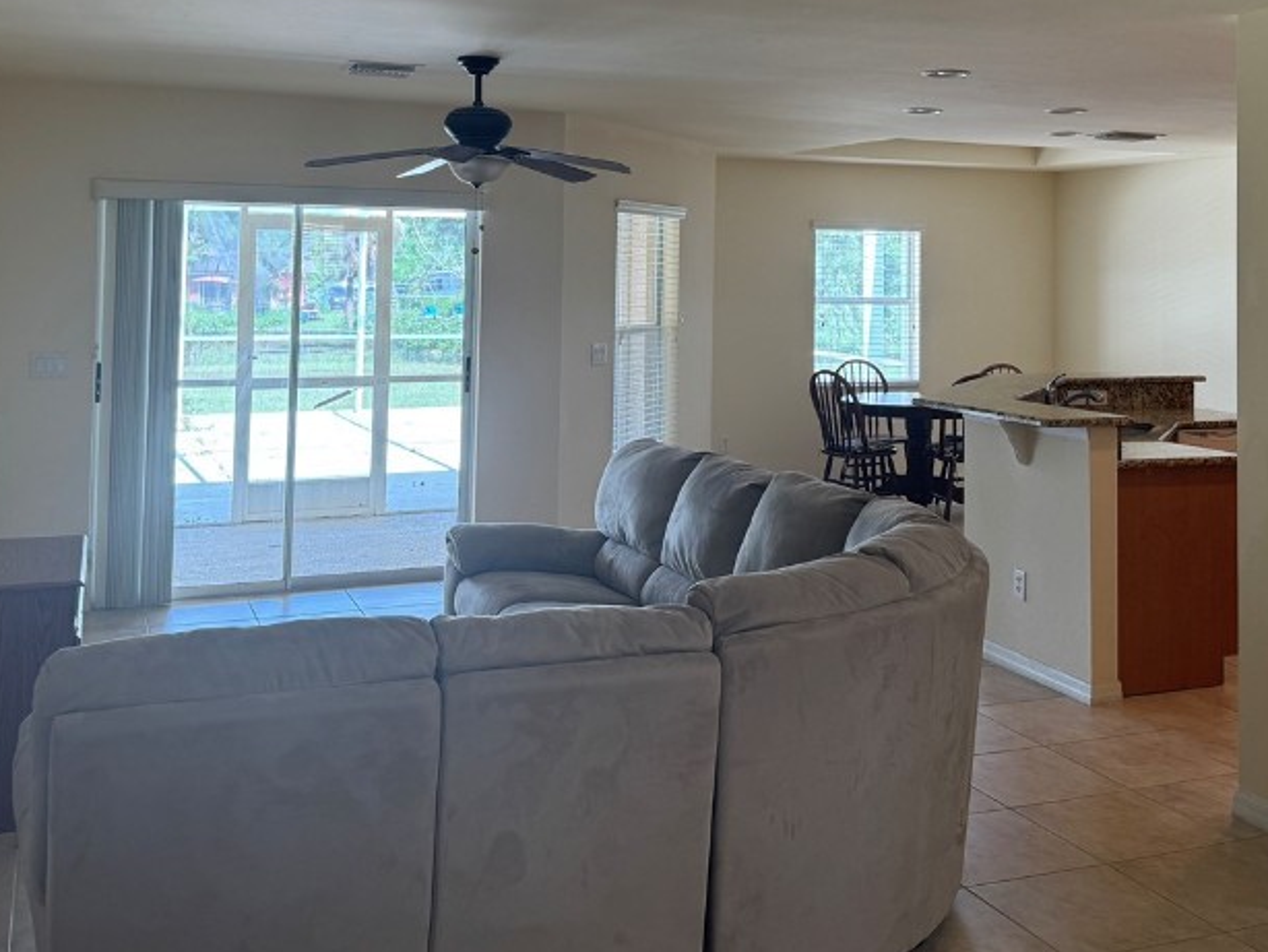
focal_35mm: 40
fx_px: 1466
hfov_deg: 46.7
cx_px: 712
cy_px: 213
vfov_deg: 35.0
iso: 100
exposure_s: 1/120
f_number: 1.78
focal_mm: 6.76
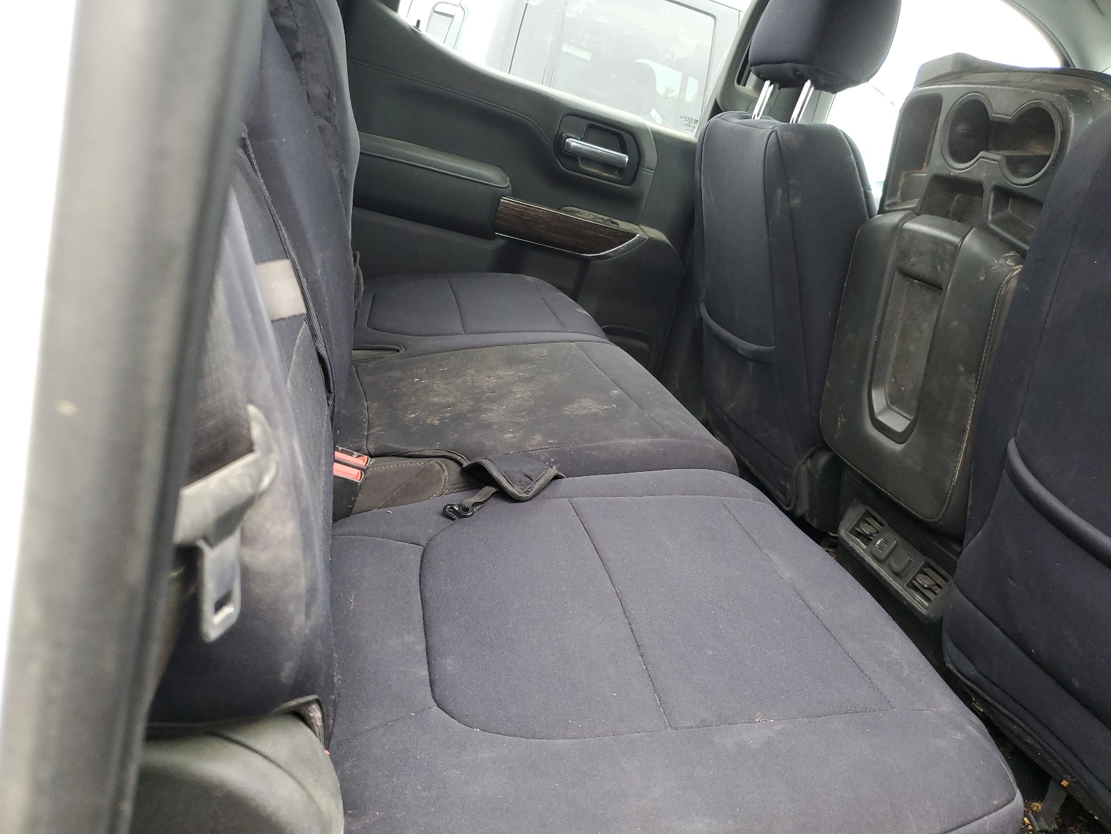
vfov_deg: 53.1
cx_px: 556
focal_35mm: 26
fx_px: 834
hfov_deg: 67.3
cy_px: 417
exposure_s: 1/60.2
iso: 137
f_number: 1.5
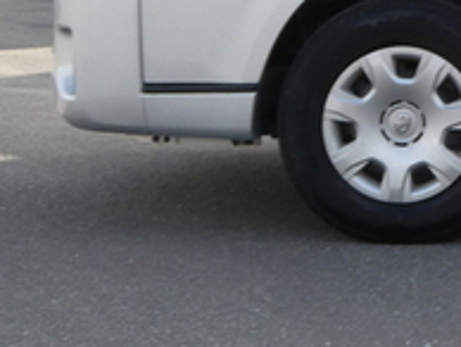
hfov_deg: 10.1
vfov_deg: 8.0
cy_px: -250
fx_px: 2413
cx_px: 903
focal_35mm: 181
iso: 80
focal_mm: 7.8
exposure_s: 1/200
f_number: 3.9
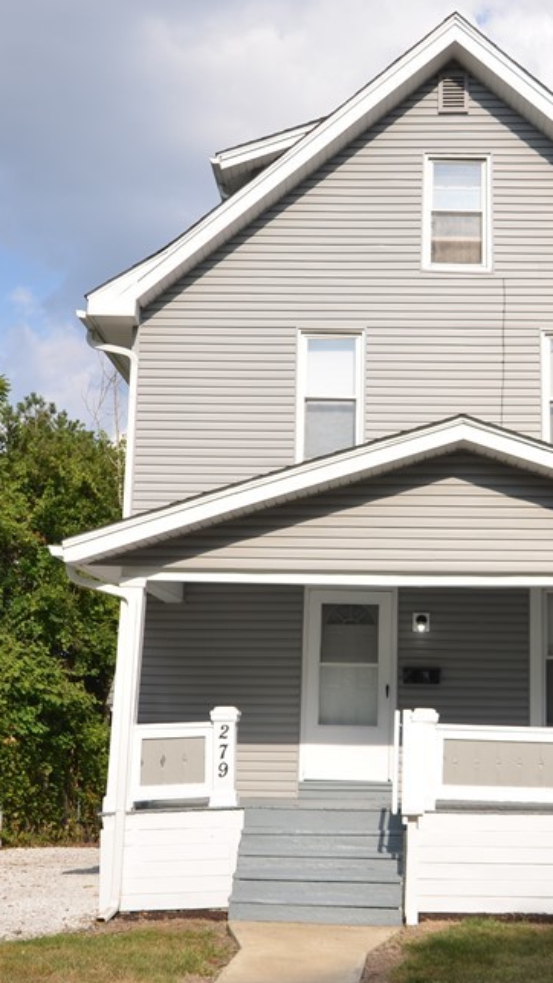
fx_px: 1382
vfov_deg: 39.2
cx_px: 399
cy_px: 514
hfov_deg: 22.5
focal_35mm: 53
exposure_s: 1/250
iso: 100
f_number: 6.3
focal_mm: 20
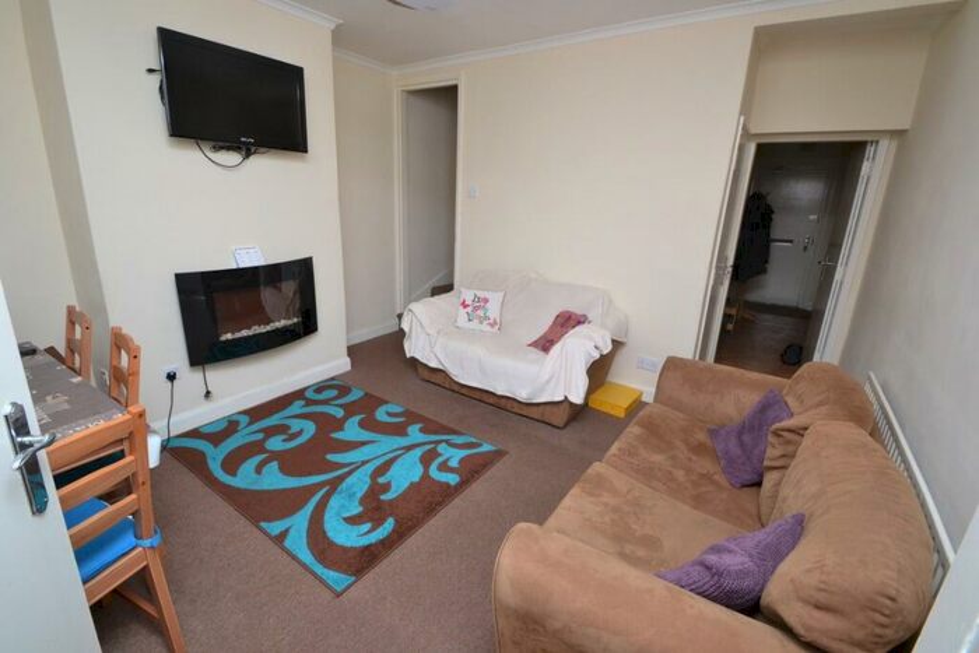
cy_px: 326
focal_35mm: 15
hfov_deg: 100.4
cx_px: 490
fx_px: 408
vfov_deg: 77.4
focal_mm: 10
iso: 800
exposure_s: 1/160
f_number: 7.1
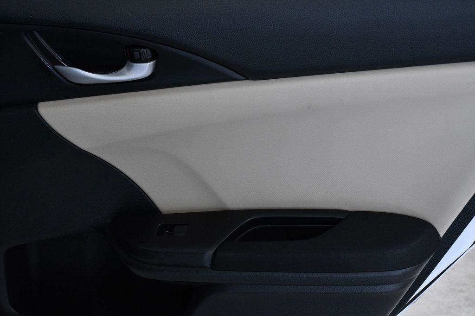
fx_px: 989
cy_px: 158
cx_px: 238
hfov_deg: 27.0
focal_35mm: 75
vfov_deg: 18.2
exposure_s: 1/320
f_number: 9
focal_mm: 50
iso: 2500
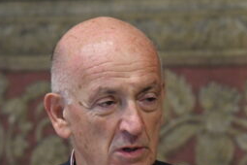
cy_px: 239
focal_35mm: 588
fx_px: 4034
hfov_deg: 3.5
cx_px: 68
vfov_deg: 2.3
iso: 3200
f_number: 4.5
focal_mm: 130
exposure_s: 1/160
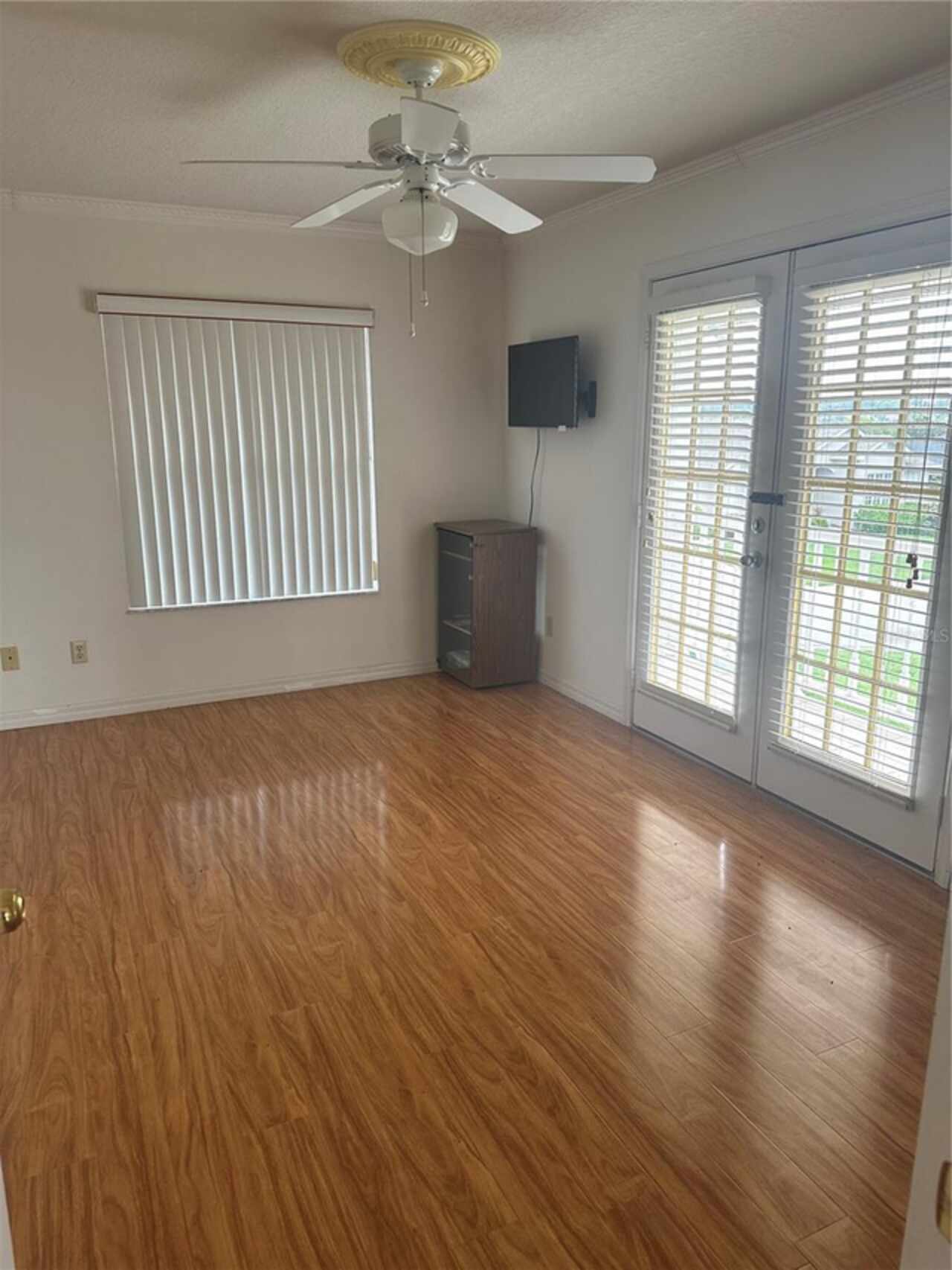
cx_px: 476
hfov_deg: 56.8
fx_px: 880
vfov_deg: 71.6
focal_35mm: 24
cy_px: 635
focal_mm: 6.86
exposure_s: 1/121
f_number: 1.78
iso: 125
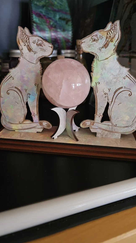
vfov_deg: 71.9
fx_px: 167
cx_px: 68
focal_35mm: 26
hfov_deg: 44.4
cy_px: 117
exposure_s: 1/24
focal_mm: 5.4
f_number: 1.8
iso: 800
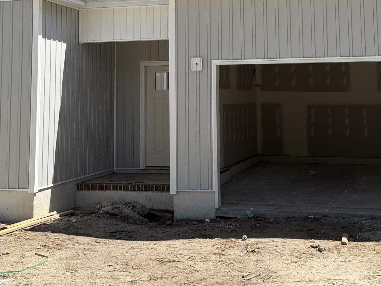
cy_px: 28
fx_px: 660
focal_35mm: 60
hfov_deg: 32.1
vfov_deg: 23.7
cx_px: 217
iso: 80
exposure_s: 1/2703
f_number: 1.78
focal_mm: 6.76
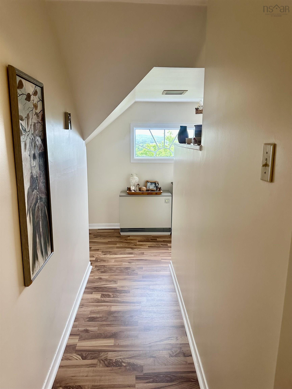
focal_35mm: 24
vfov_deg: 71.6
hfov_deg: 56.8
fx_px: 270
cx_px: 146
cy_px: 194
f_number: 1.78
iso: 200
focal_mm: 6.86
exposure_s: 1/120
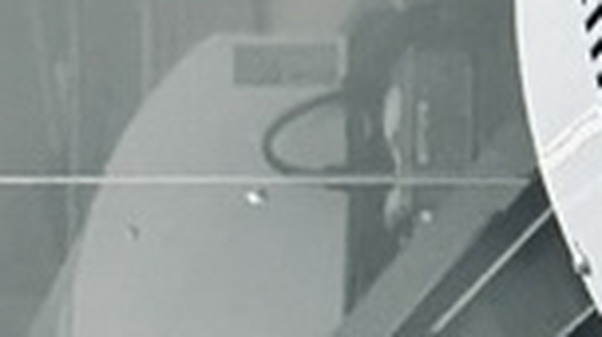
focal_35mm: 169
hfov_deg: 12.1
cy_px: 1384
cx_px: -352
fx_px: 2694
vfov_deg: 5.9
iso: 64
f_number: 1.9
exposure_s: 1/41
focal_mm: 2.69
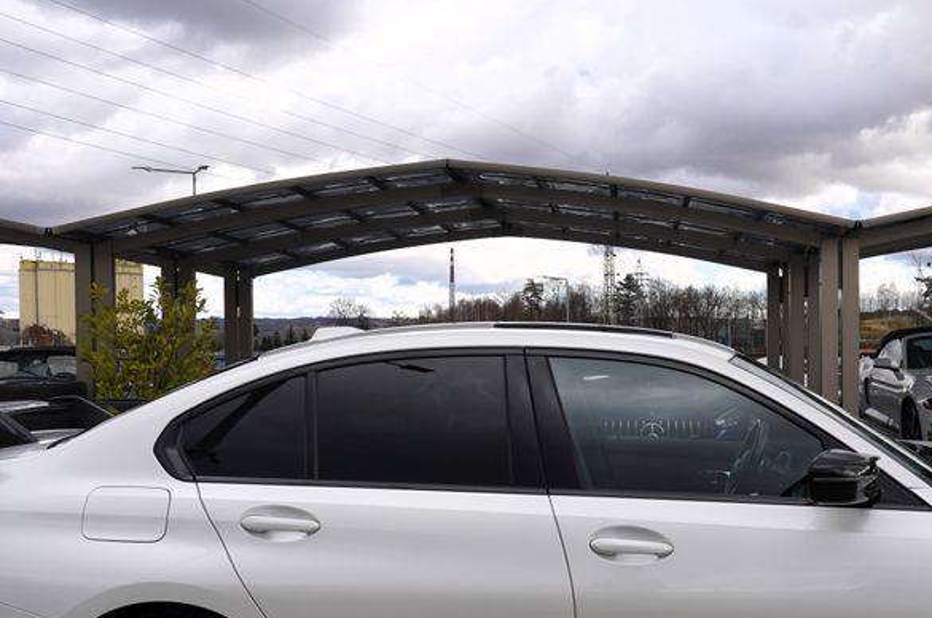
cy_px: 385
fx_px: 1086
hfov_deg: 45.6
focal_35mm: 42
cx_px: 637
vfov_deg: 31.7
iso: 100
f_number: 8
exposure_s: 1/250
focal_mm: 24
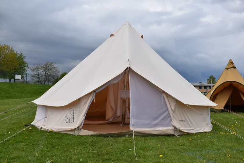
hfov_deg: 45.0
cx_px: 122
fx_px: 295
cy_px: 82
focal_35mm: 44
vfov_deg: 30.8
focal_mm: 29
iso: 200
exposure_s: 1/400
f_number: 10
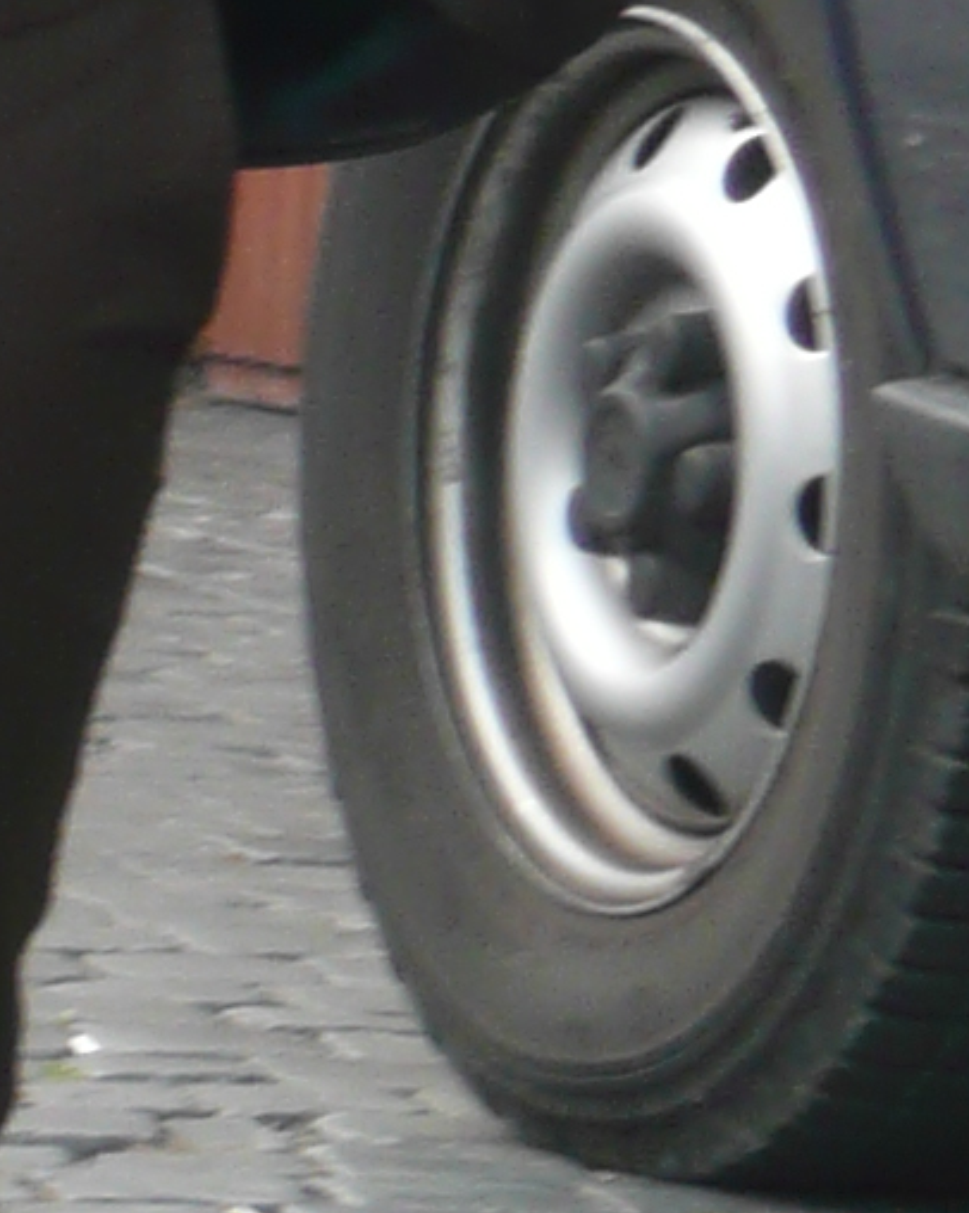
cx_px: -442
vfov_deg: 2.8
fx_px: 25217
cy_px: 666
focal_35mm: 703
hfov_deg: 2.2
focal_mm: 19.5
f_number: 4.7
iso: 100
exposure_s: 1/50
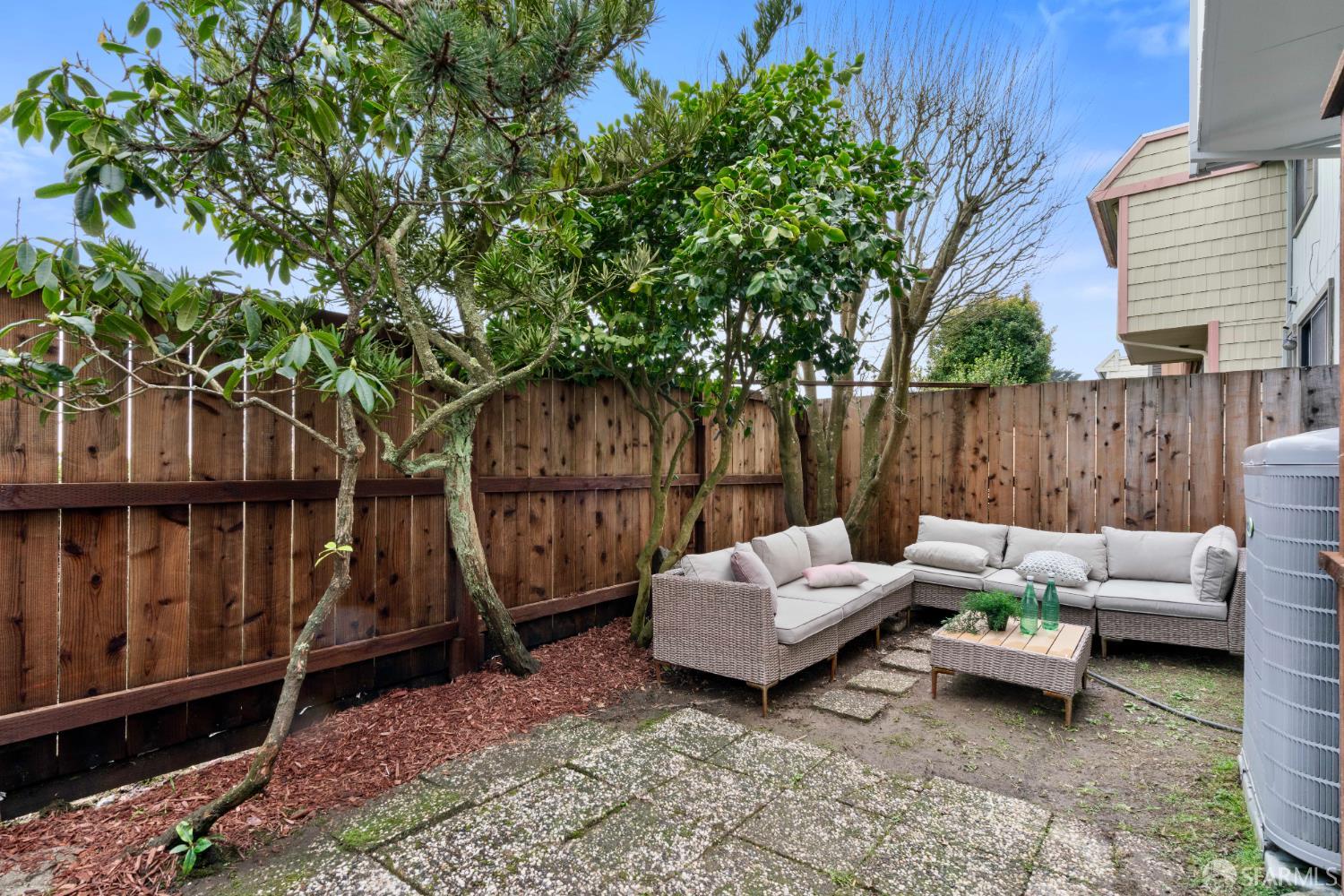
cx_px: 672
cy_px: 448
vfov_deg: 70.4
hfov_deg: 93.3
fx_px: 635
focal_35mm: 17
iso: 400
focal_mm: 17
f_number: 14
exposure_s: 1/3
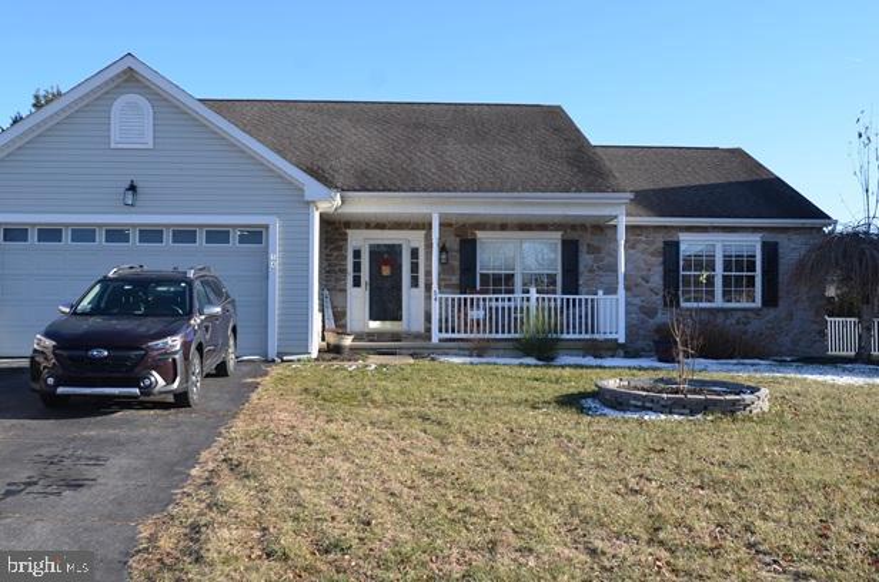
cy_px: 291
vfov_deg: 35.3
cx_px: 440
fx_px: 914
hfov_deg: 51.4
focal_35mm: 38
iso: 100
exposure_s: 1/250
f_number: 5.6
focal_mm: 25
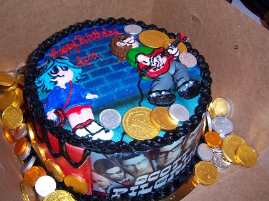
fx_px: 326
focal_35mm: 42
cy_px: 90
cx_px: 115
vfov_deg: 34.3
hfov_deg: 44.7
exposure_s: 1/60
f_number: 2.8
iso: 80
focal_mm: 7.5
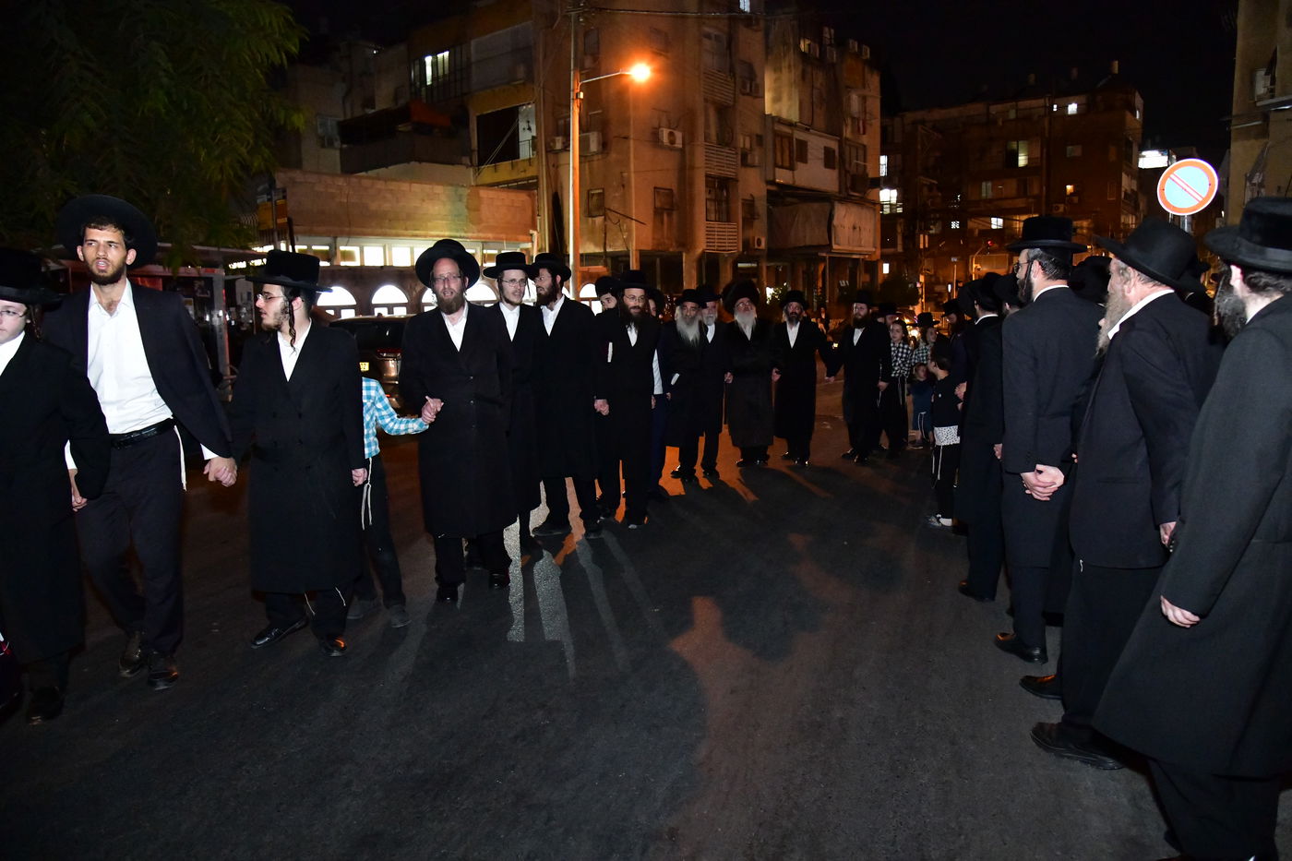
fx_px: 861
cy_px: 430
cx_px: 646
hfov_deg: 73.8
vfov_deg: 53.1
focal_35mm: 24
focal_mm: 24
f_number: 5.6
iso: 16000
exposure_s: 1/100
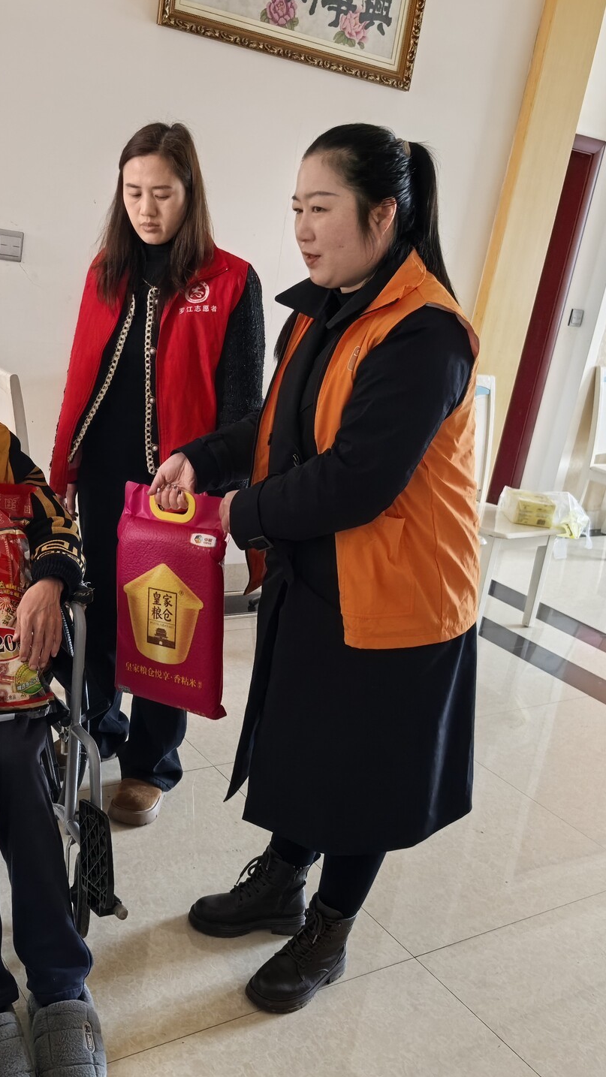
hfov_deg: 33.4
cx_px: 197
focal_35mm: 35
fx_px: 999
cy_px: 538
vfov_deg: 56.6
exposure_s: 1/33.3
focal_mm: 8.5
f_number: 1.6
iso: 640
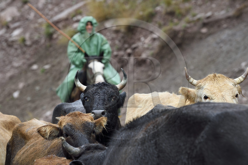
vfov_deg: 8.6
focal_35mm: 160
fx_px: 1102
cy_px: 82
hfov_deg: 12.8
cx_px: 124
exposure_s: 1/250
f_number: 5.6
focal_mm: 160
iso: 400
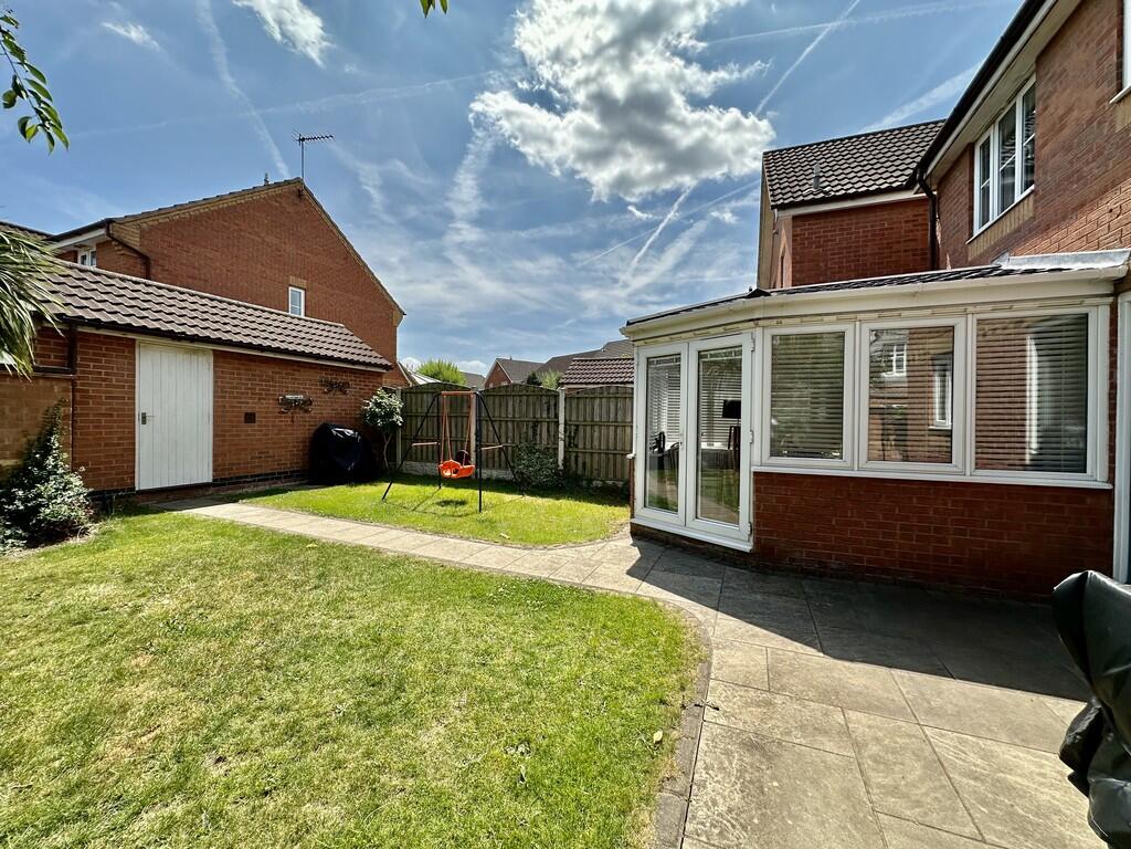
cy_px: 424
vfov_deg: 85.7
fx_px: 457
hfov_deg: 102.1
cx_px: 566
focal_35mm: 14
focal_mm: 2.22
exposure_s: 1/1949
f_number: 2.2
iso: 50
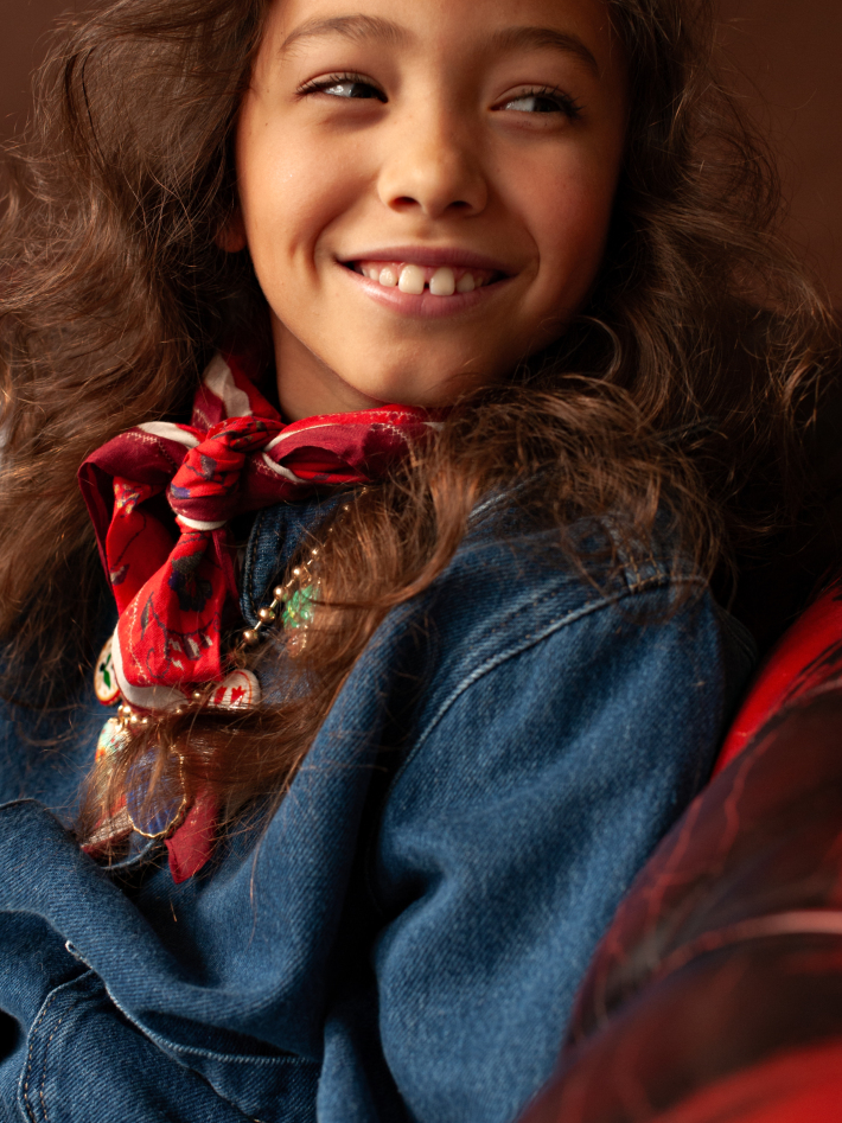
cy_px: 470
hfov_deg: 24.0
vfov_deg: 31.6
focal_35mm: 61
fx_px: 1979
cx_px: 384
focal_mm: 50
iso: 640
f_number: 5
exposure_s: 1/125
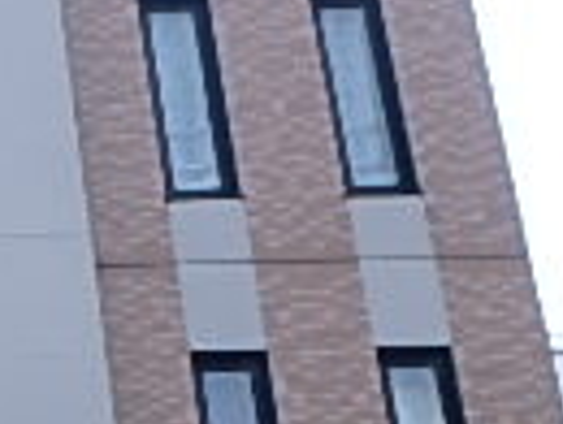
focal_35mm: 103
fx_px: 1678
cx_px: -368
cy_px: 671
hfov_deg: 16.7
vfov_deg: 13.4
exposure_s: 1/500
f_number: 3.5
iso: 125
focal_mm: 3.7
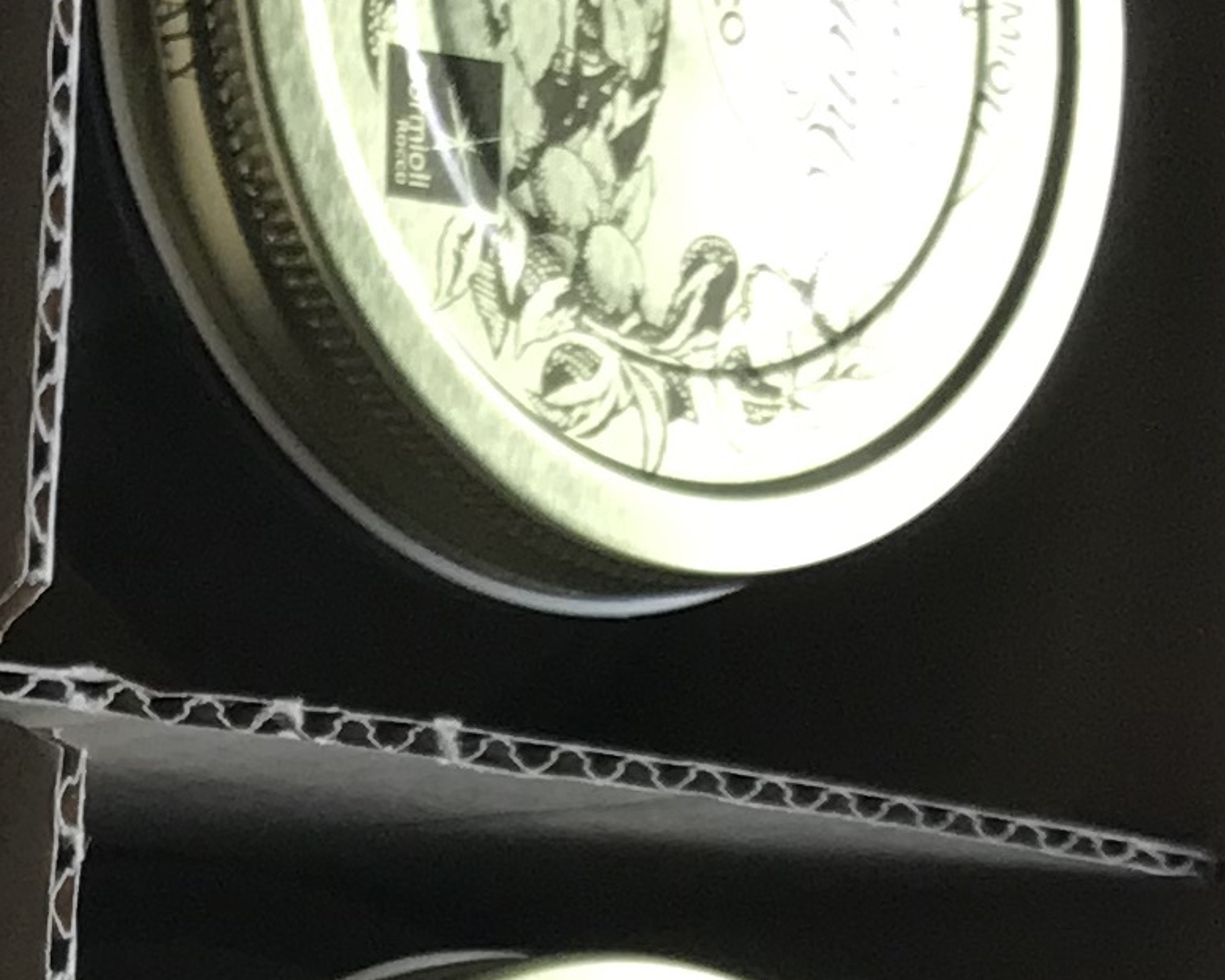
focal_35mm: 142
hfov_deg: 13.2
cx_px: -204
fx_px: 5149
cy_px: 1569
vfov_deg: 10.4
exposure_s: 1/100
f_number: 1.8
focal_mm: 3.99
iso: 40
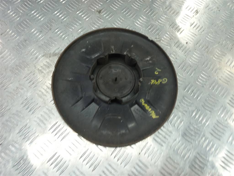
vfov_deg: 54.9
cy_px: 88
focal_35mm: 25
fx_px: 169
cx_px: 117
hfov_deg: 69.4
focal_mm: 4.6
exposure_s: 1/50
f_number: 1.8
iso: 80
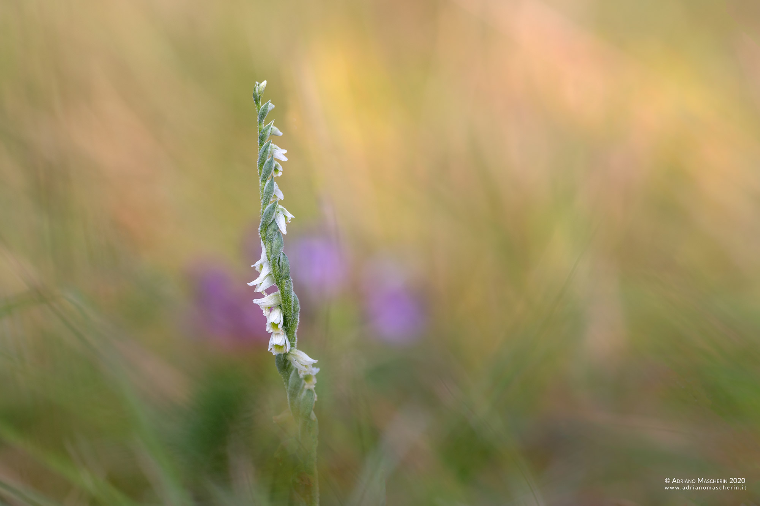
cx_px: 380
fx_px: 3799
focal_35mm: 180
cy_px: 253
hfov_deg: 11.4
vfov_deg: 7.6
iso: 100
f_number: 7.1
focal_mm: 180
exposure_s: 1/200
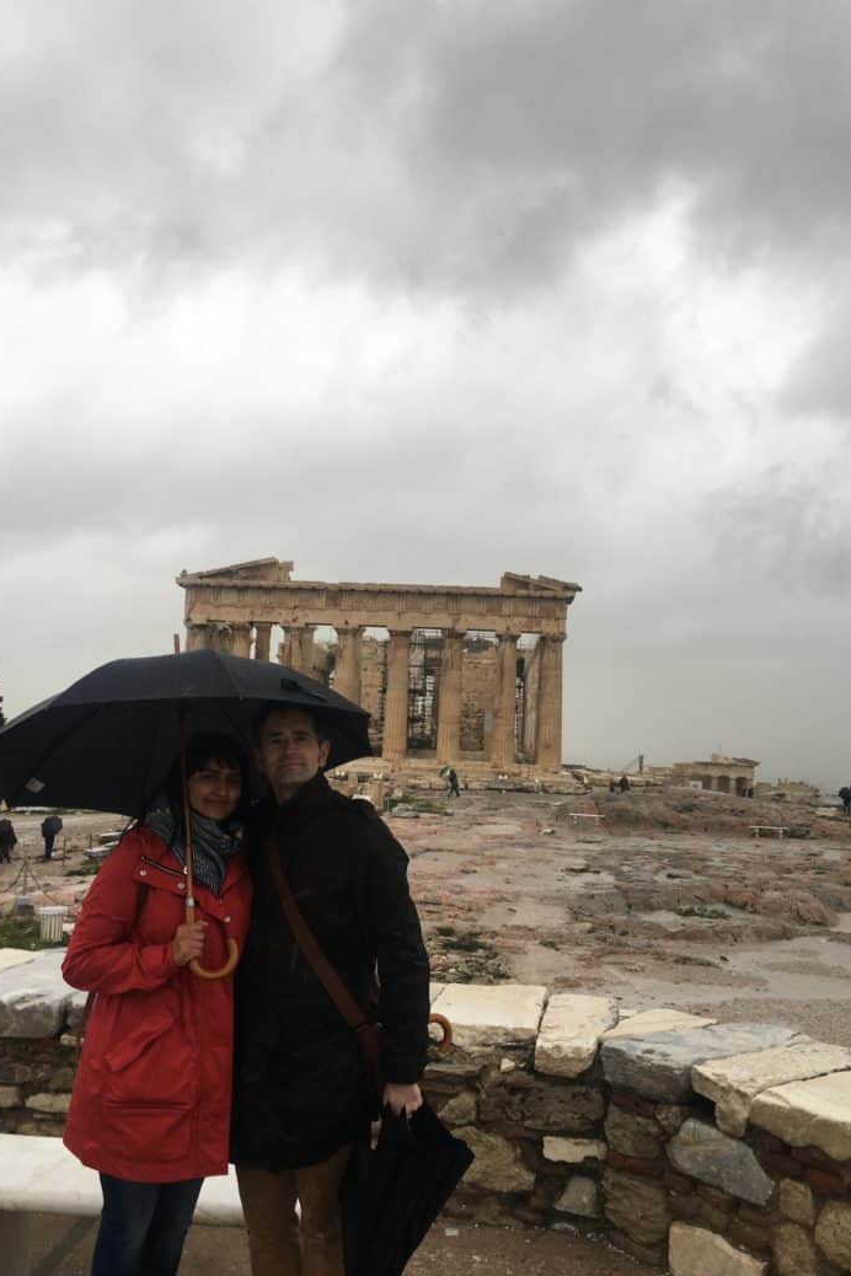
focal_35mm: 31
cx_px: 437
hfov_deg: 42.3
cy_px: 646
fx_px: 1099
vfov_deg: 60.3
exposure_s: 1/222
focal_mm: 4.15
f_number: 2.2
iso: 25
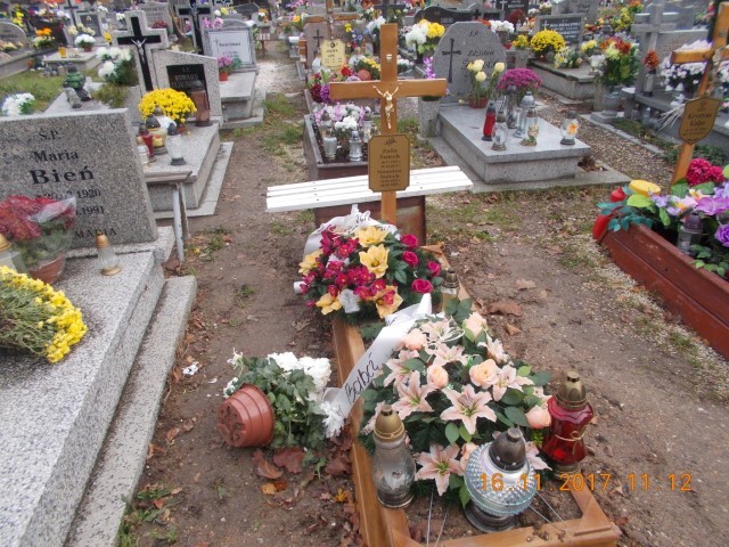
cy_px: 274
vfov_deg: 53.1
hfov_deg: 67.3
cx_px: 364
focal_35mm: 26
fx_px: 548
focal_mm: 4.6
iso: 100
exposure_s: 1/250
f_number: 3.2
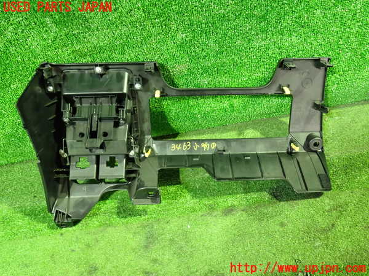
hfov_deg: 60.0
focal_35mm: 30
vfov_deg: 46.8
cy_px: 138
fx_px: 320
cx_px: 184
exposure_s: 1/13
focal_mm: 5.4
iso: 800
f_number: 2.3
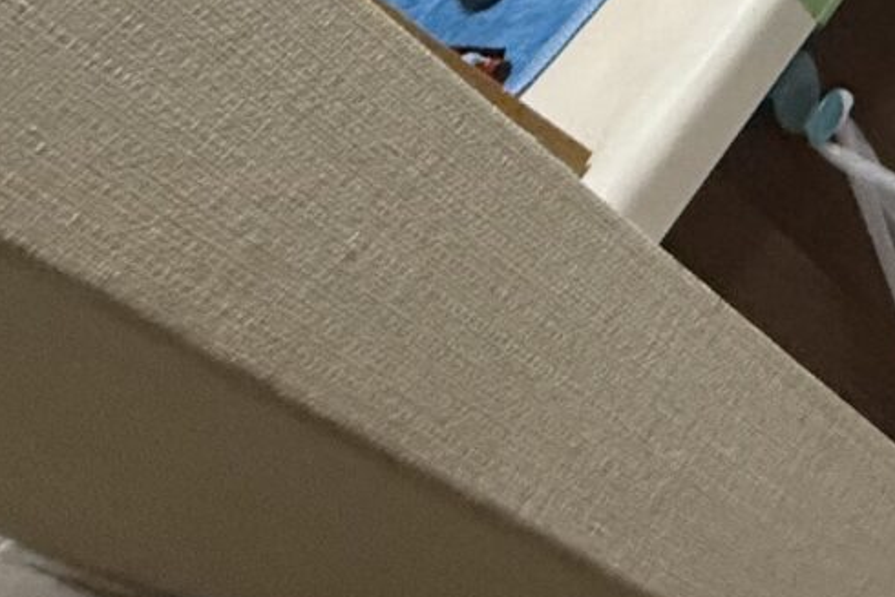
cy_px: -544
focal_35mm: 57
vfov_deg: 17.8
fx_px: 1417
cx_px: 1644
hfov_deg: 21.4
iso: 320
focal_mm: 2.22
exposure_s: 1/60
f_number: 2.2
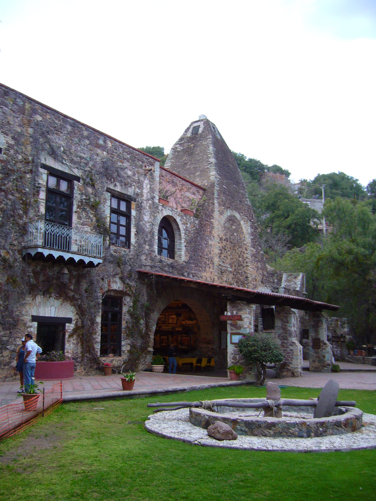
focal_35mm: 35
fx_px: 507
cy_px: 250
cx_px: 188
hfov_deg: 40.7
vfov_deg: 52.6
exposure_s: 1/30
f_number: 2.8
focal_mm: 5.8
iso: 100
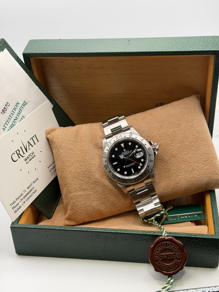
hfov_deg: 30.3
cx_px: 110
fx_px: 405
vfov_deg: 39.7
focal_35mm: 48
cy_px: 146
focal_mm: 6.76
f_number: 1.78
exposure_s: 1/165
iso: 50
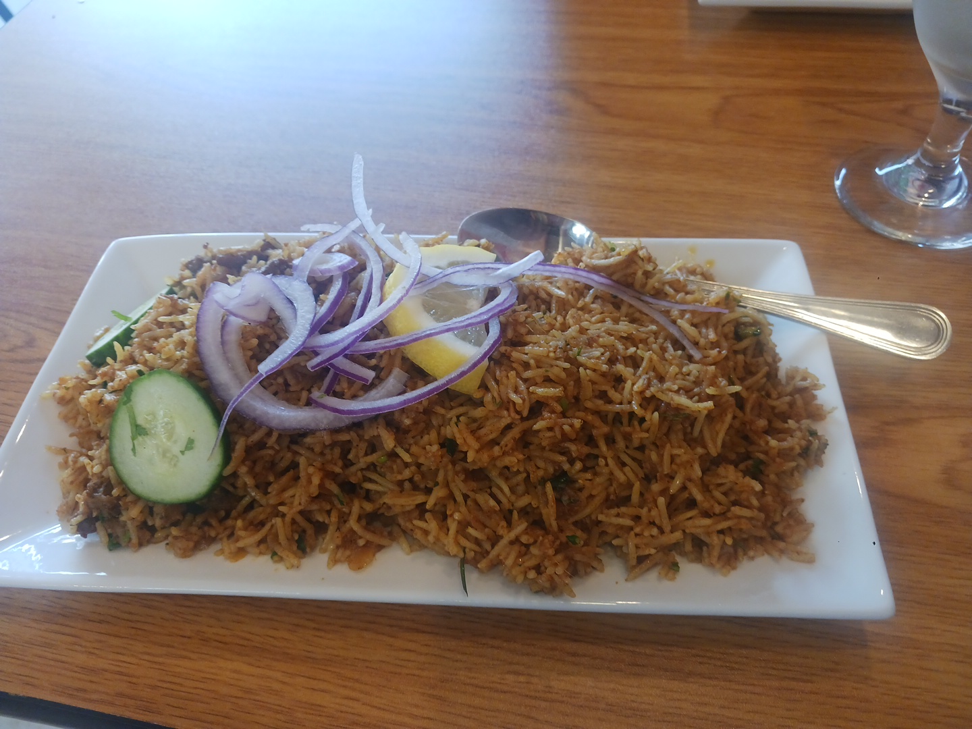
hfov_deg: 65.3
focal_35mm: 27
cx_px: 486
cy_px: 364
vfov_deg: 51.4
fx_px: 758
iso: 200
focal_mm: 4
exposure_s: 1/33.3
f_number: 1.8
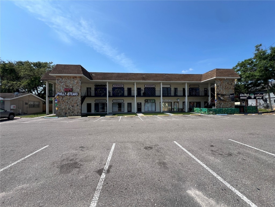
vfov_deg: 89.9
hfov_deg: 106.2
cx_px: 138
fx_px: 103
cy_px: 104
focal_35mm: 13
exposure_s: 1/1309
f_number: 1.8
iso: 32
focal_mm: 1.57
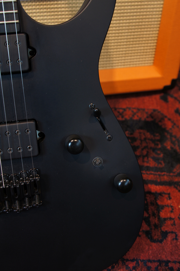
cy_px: 136
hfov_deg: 29.8
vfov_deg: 43.6
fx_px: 338
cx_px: 90
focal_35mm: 45
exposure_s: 1/5
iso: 100
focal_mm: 30
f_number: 6.3
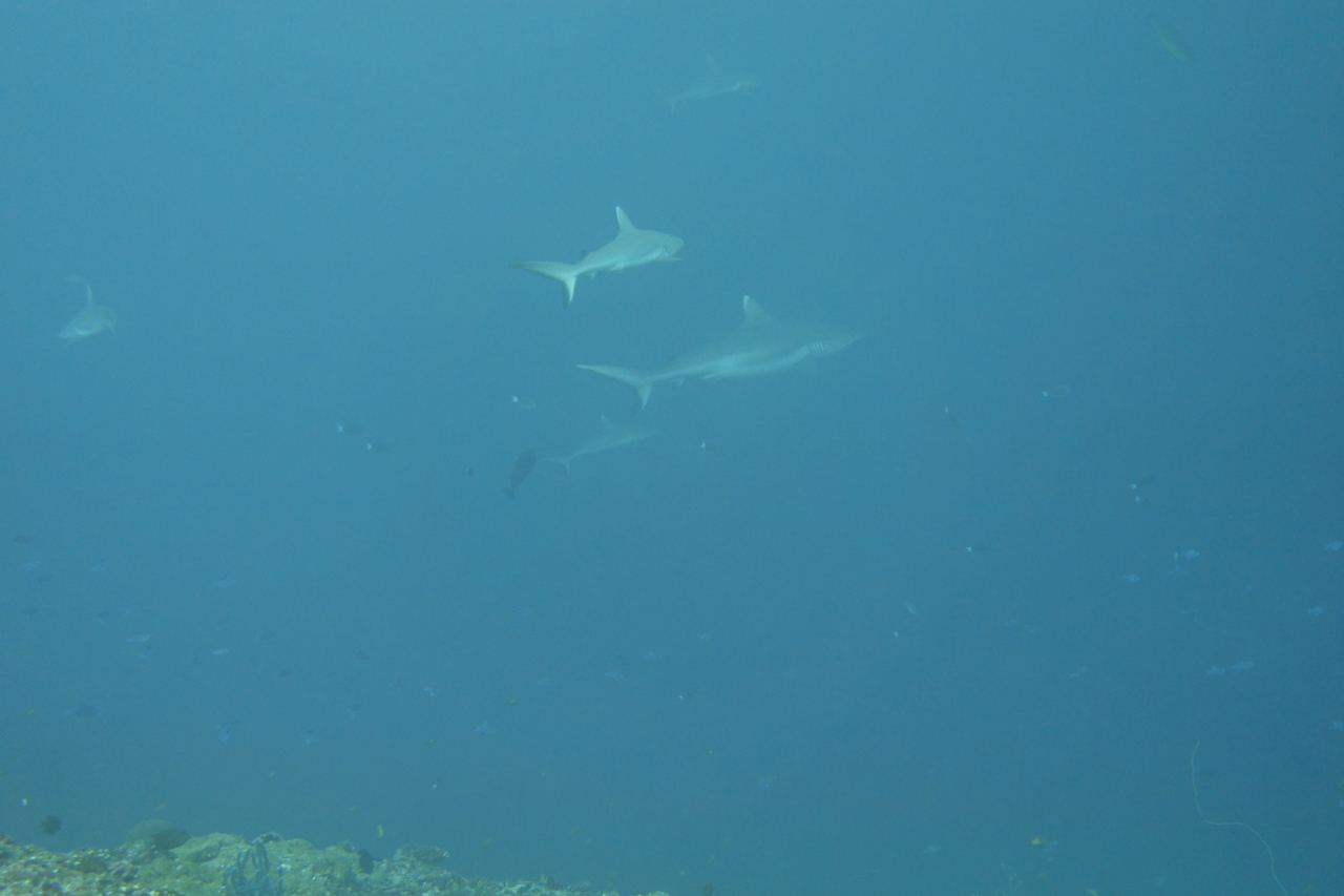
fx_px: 1792
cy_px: 448
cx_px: 672
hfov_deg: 41.1
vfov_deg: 28.1
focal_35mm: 48
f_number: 2.8
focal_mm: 17.7
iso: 160
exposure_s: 1/50
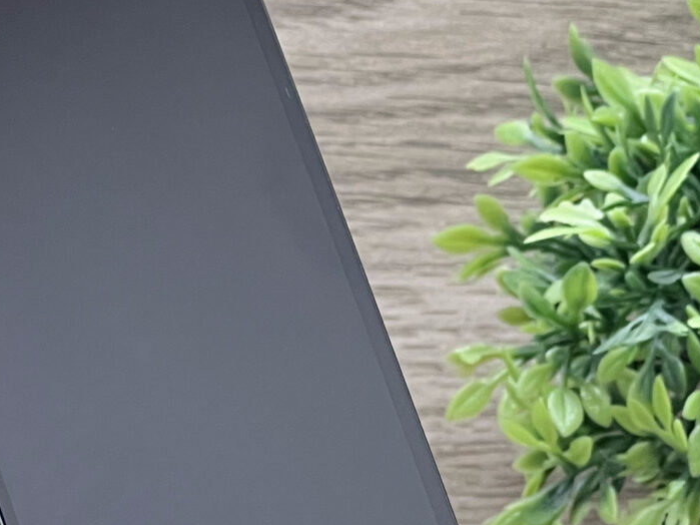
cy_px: 575
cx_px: 71
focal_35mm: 282
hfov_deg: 7.0
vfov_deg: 5.3
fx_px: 5702
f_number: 2.8
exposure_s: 1/100
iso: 100
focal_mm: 9
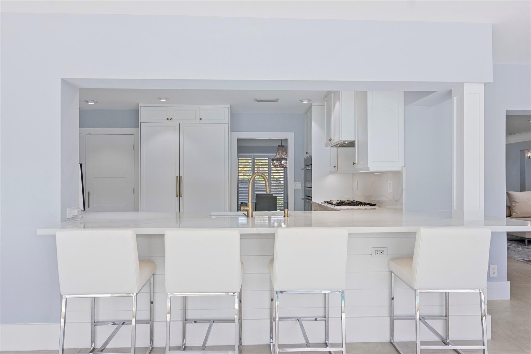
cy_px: 177
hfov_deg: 73.7
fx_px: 354
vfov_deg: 53.1
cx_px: 266
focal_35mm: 24
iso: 500
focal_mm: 24
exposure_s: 1/80
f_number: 8
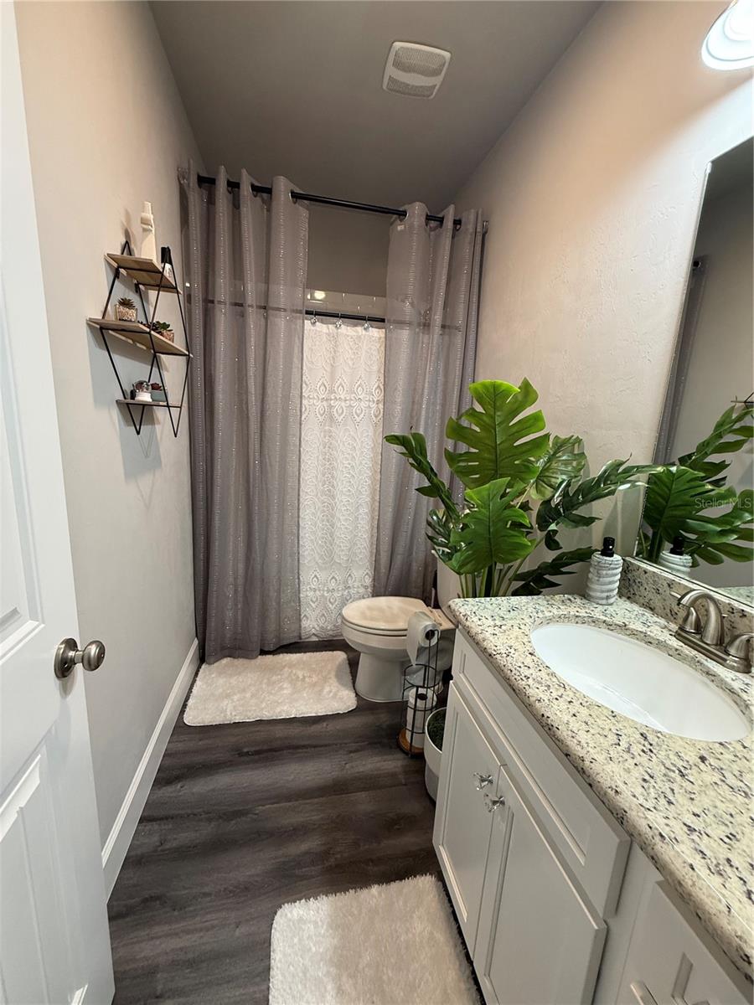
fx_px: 407
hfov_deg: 85.7
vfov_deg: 102.1
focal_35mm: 14
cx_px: 377
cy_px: 502
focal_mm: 2.22
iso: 200
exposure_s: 1/60
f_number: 2.2
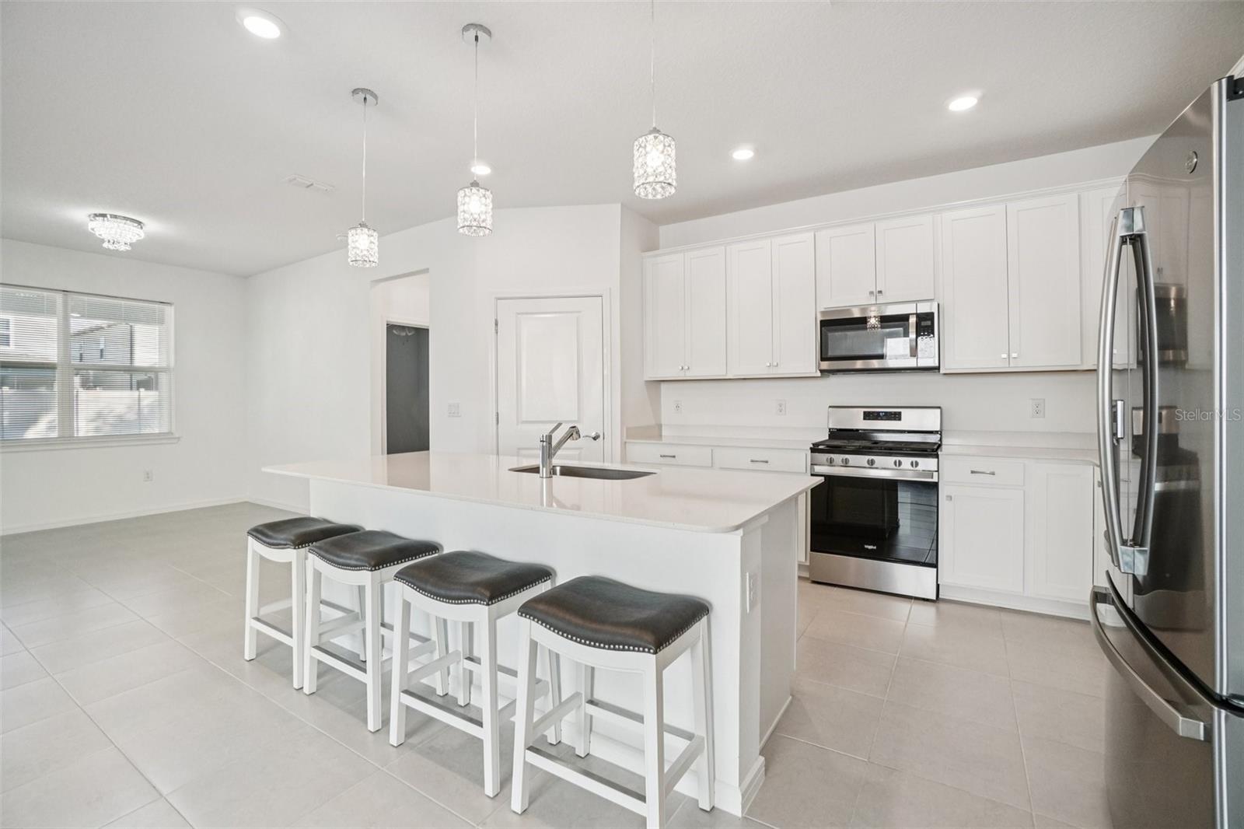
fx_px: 518
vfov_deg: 77.3
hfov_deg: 100.4
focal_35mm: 15
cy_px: 414
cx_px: 622
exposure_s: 1/30
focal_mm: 10
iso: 250
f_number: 8
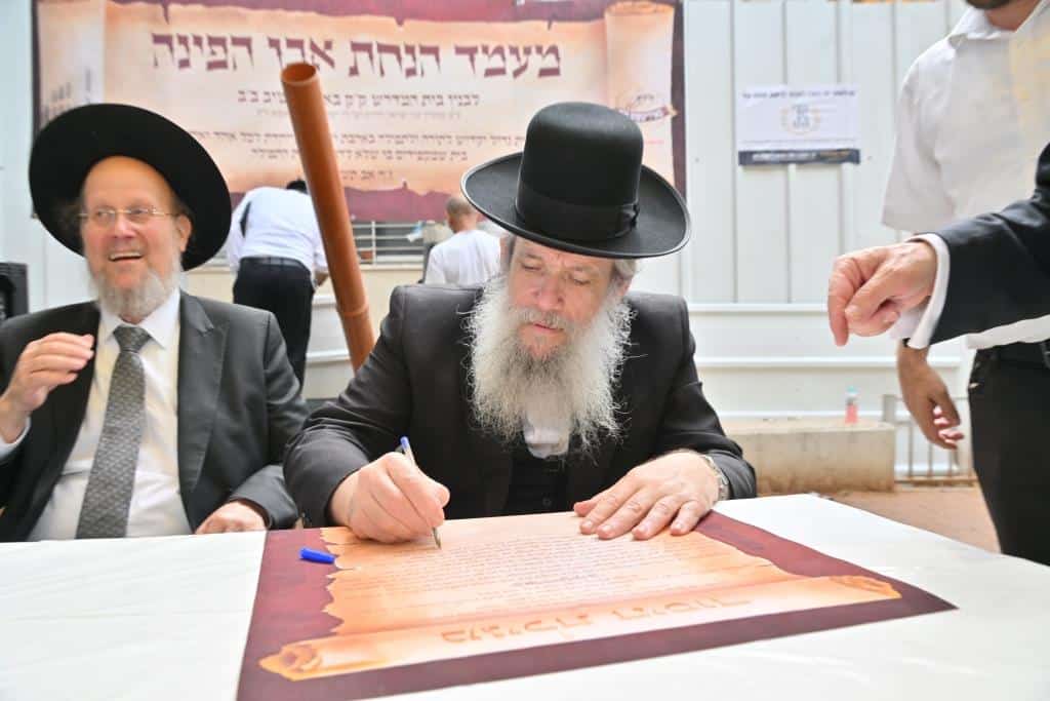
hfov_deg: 60.3
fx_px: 904
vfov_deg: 42.3
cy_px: 350
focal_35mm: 31
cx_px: 525
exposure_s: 1/200
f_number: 6.3
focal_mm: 31
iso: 100
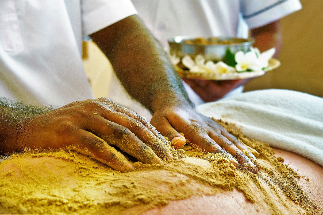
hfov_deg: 39.6
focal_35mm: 50
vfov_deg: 27.0
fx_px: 449
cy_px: 108
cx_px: 162
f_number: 6.3
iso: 1250
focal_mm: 50
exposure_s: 1/20
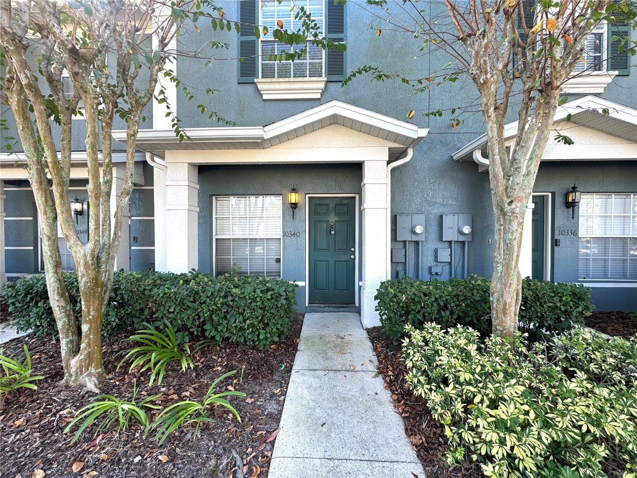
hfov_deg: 102.1
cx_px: 318
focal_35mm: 14
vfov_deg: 85.7
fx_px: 258
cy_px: 239
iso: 64
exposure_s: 1/99
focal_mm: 2.22
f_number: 2.2
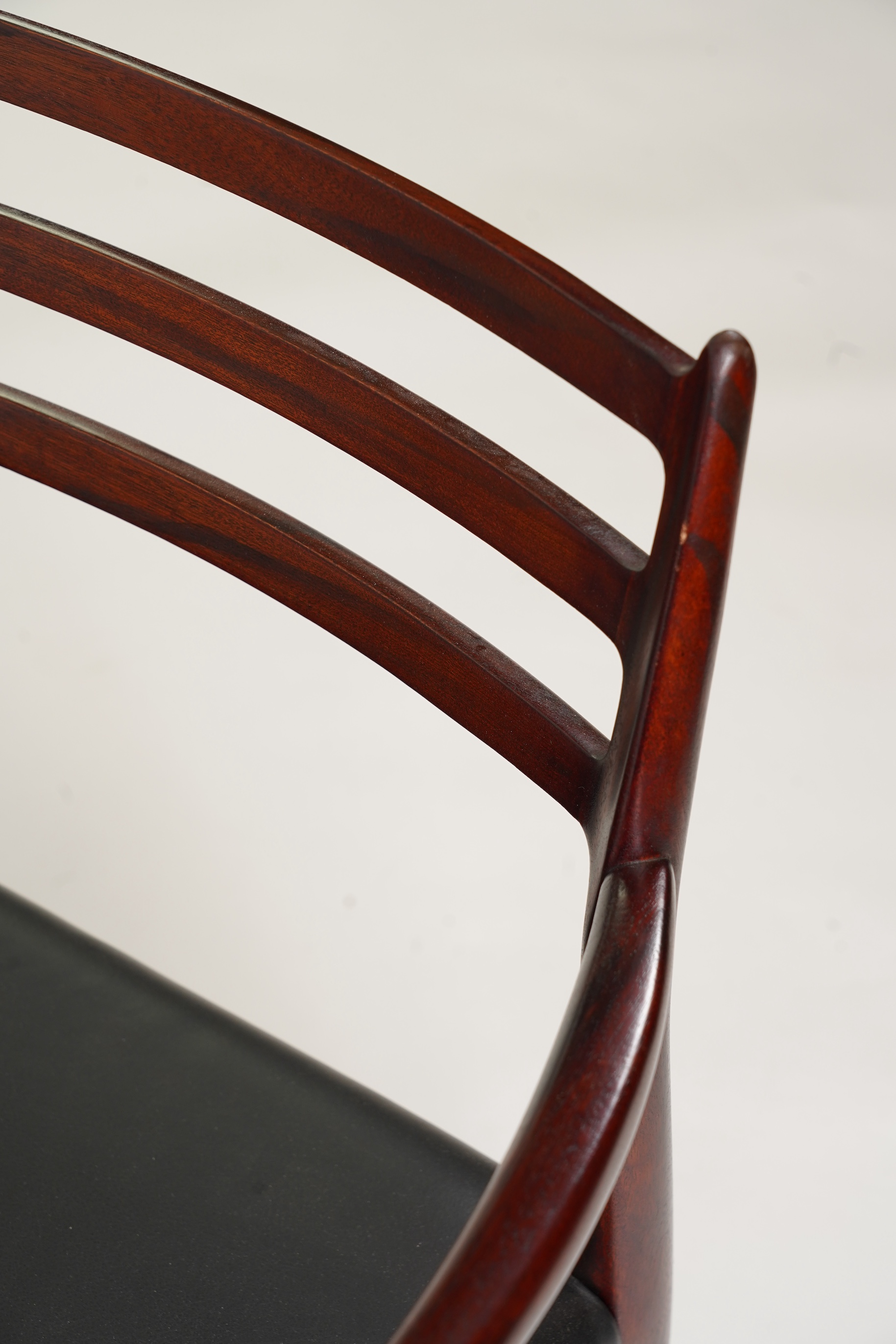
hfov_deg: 16.7
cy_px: 672
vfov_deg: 24.8
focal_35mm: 82
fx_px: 3061
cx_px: 448
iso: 640
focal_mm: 82
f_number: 9
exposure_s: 1/125
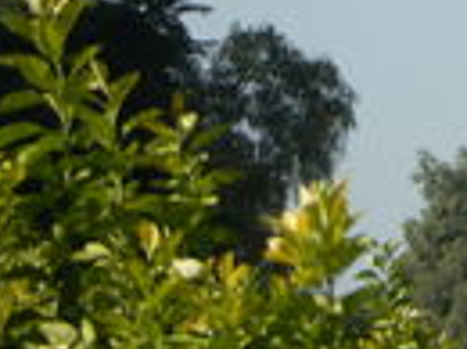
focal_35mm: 1583
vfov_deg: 0.9
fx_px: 21317
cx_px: 614
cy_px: -86
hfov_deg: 1.3
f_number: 6.3
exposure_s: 1/400
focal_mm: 92.3
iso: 125
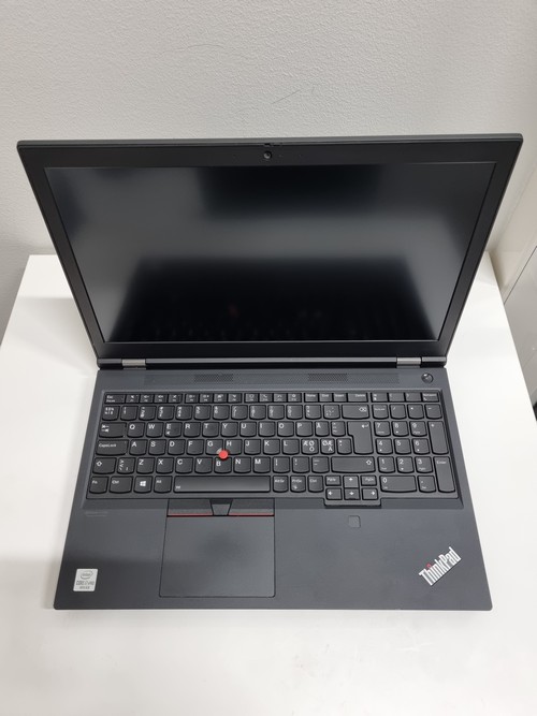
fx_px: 538
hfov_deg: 53.0
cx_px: 268
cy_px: 358
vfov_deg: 67.3
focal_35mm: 26
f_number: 1.8
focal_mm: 5.4
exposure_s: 1/100
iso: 200
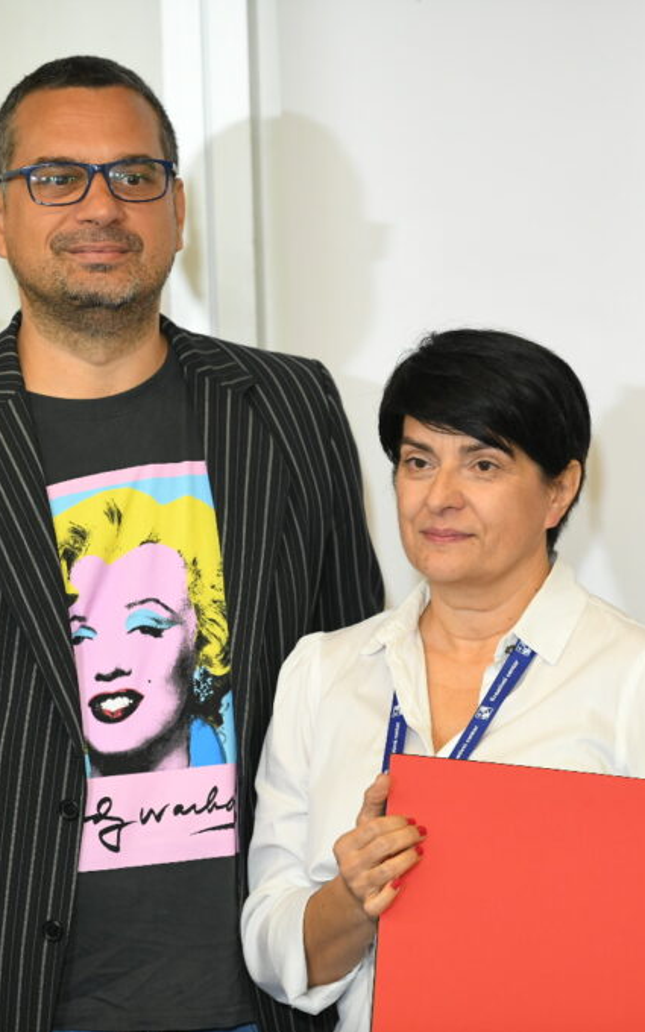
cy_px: 517
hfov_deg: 4.6
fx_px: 7988
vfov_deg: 7.4
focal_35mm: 284
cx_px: 297
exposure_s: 1/200
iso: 1600
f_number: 3.5
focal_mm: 185
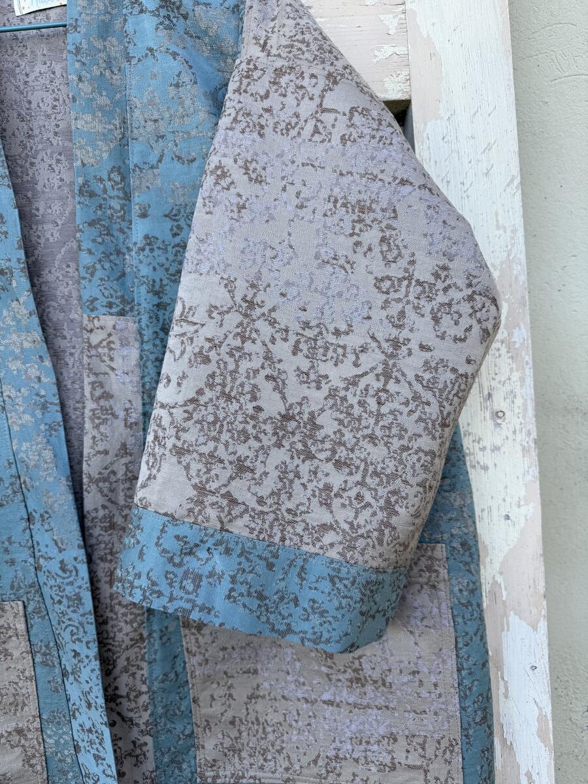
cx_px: 294
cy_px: 392
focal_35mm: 24
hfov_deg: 56.8
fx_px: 544
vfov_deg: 71.6
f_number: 1.78
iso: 80
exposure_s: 1/504
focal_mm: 6.76
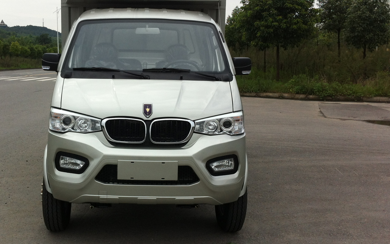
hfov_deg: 41.5
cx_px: 146
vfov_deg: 26.8
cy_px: 96
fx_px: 510
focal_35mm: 48
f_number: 2.8
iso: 80
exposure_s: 1/1160
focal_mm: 3.85
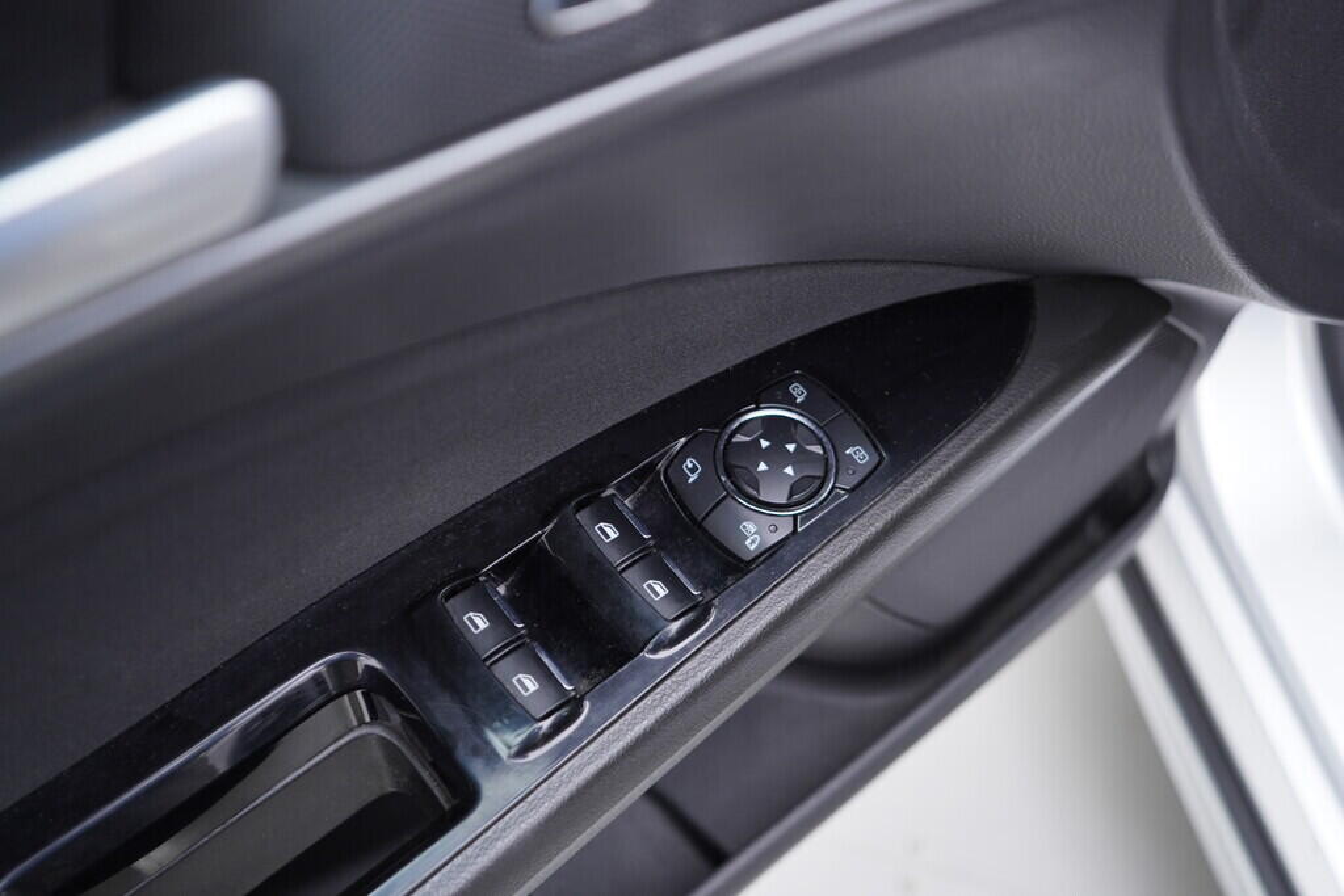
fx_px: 1344
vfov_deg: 36.9
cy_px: 448
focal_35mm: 36
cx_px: 672
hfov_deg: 53.1
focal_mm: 24
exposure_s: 1/40
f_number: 2.8
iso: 250
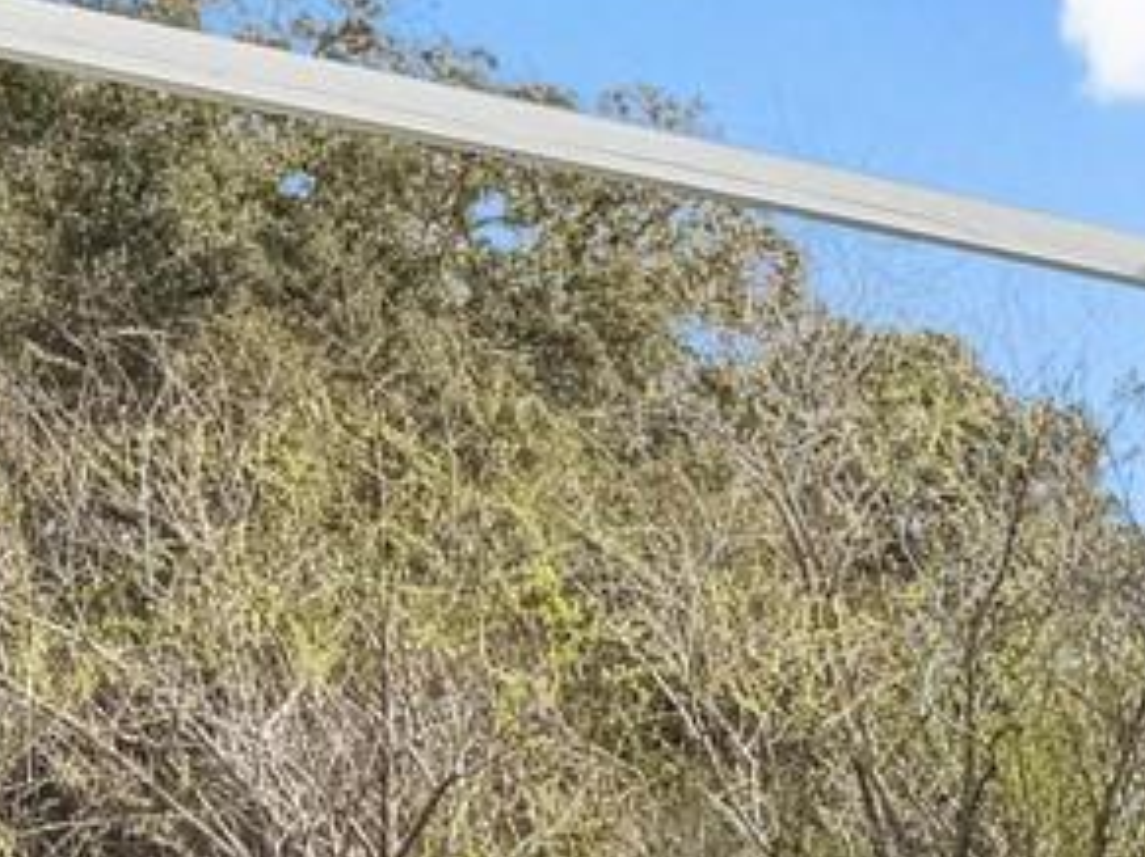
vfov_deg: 10.7
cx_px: 2341
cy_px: 1372
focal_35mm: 132
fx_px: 4364
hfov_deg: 12.9
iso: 80
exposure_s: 1/2232
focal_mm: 6.76
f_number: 1.78
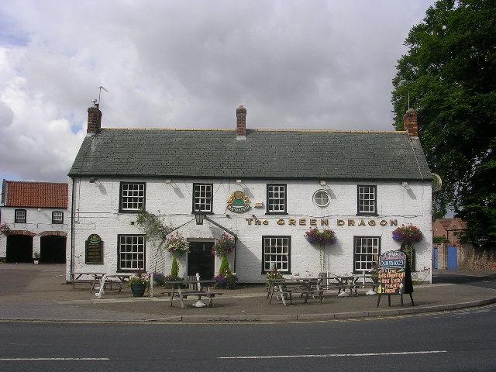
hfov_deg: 45.8
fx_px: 587
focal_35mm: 41
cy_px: 186
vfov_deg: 35.1
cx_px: 248
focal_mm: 6.2
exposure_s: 1/364
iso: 50
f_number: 5.8
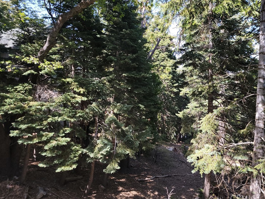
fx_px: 222
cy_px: 82
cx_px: 156
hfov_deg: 61.2
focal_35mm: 29
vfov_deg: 48.0
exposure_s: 1/144
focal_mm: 6.7
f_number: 1.8
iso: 16
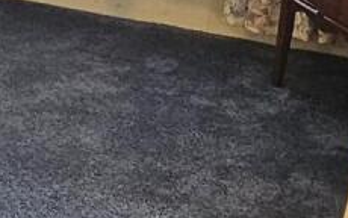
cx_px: -200
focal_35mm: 120
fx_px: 1139
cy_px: -94
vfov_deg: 10.6
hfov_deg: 15.7
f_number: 2.2
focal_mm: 2.2
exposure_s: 1/60
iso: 160
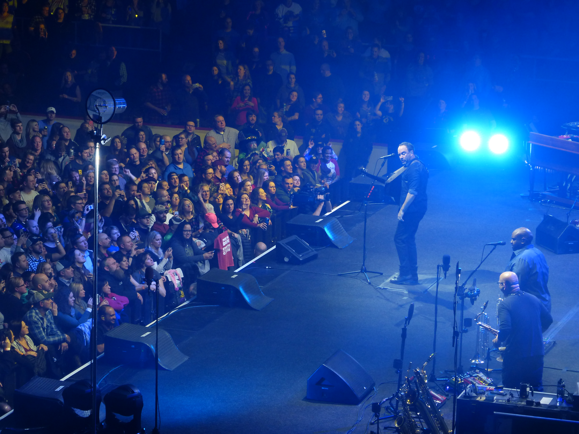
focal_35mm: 147
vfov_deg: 10.1
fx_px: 2459
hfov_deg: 13.4
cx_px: 290
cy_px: 217
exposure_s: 1/80
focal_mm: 26.5
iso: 200
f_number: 2.8
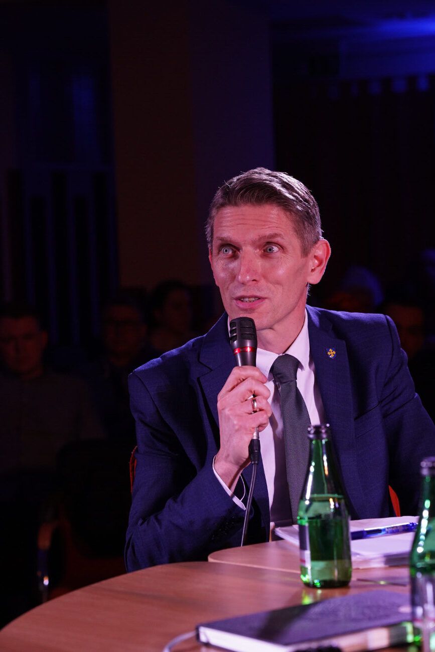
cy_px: 326
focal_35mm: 105
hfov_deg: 13.0
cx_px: 218
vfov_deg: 19.5
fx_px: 1902
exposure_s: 1/160
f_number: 6.3
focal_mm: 105
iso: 3200
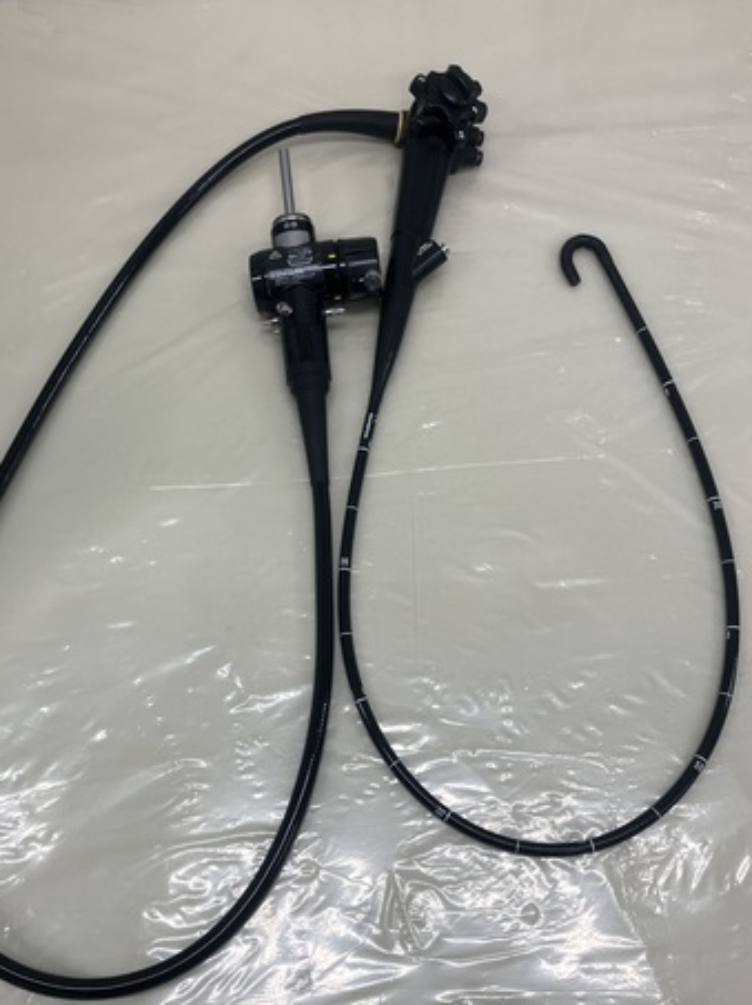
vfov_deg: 55.1
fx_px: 957
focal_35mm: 33
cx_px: 324
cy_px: 590
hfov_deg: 42.8
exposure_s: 1/121
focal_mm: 3.99
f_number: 1.8
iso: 50
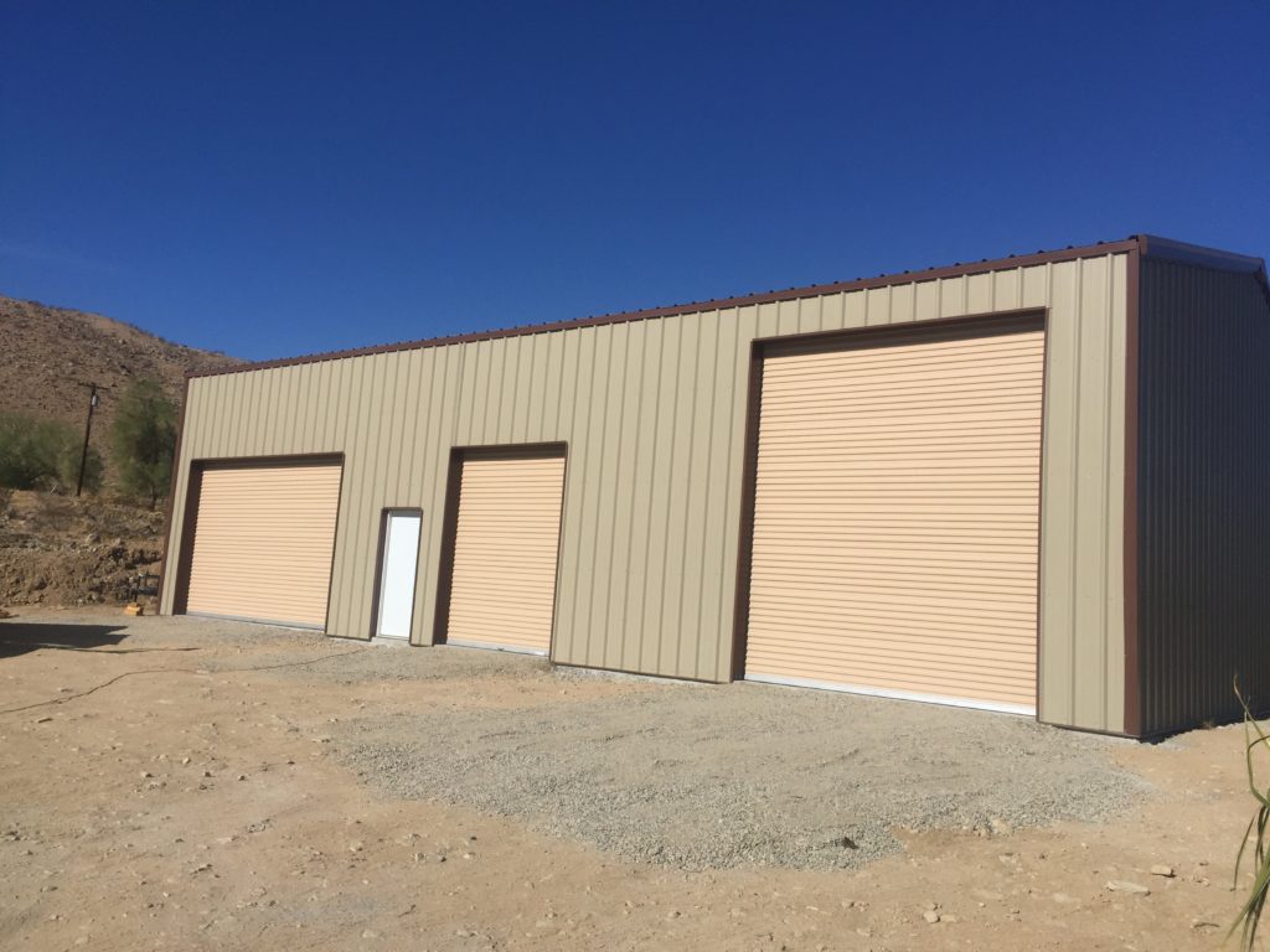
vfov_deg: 48.2
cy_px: 476
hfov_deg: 61.7
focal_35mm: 29
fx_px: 1064
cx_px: 635
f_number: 2.2
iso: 32
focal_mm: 4.15
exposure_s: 1/4950
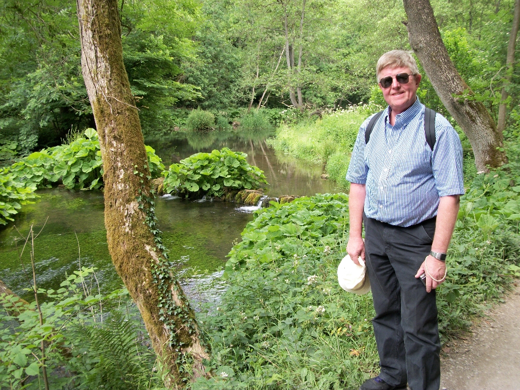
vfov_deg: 44.2
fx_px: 481
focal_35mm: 32
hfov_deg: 56.8
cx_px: 260
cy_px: 195
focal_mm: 5.7
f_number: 2.9
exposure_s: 1/80
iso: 80
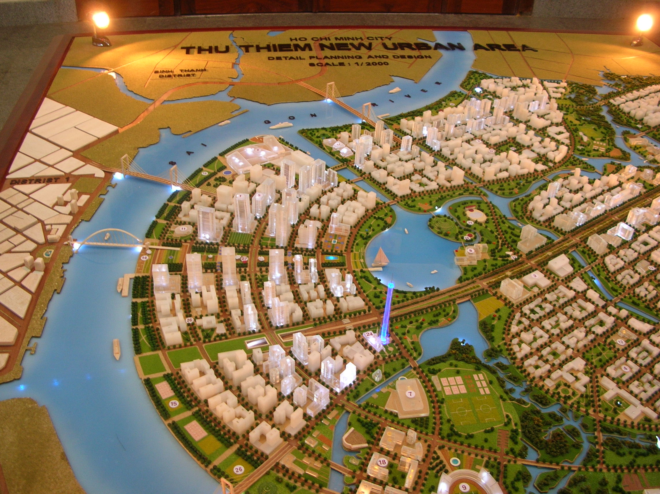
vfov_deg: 40.6
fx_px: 667
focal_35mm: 35
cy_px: 247
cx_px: 330
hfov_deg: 52.7
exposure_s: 1/5.6
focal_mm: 5.8
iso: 62
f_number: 2.8
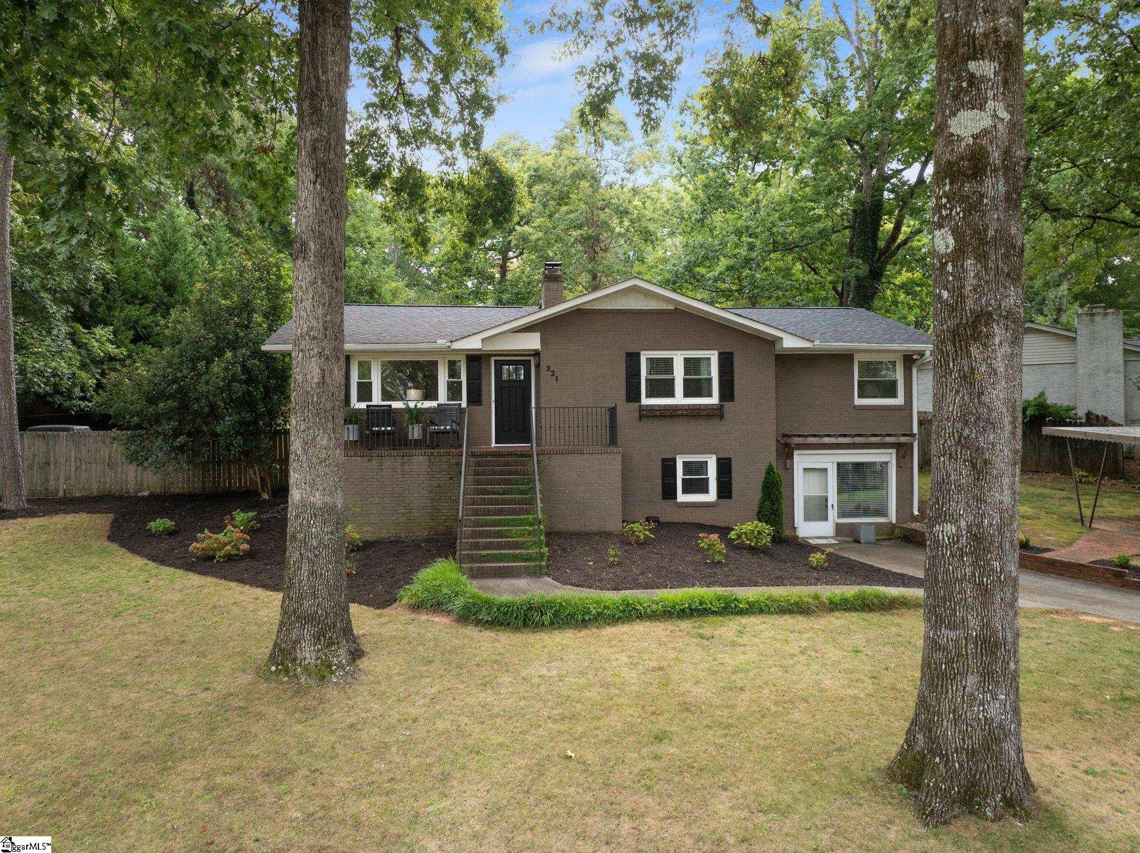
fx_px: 790
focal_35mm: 24
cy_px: 426
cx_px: 570
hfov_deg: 71.6
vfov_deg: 56.8
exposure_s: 1/100
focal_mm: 12.29
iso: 400
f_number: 2.8
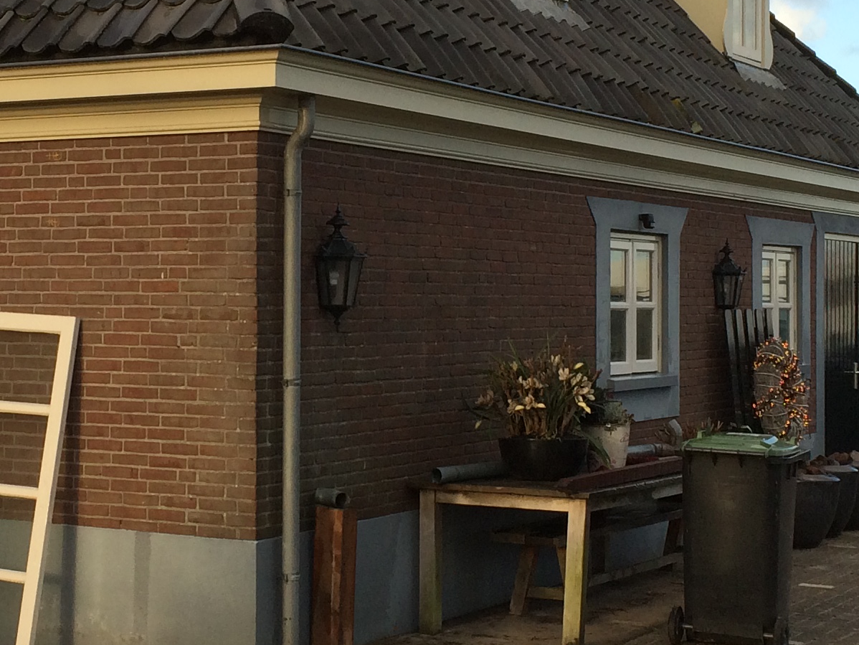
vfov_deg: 18.7
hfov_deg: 24.5
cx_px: 264
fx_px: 1961
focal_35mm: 79
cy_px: 270
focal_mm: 4.15
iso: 32
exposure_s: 1/586
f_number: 2.2
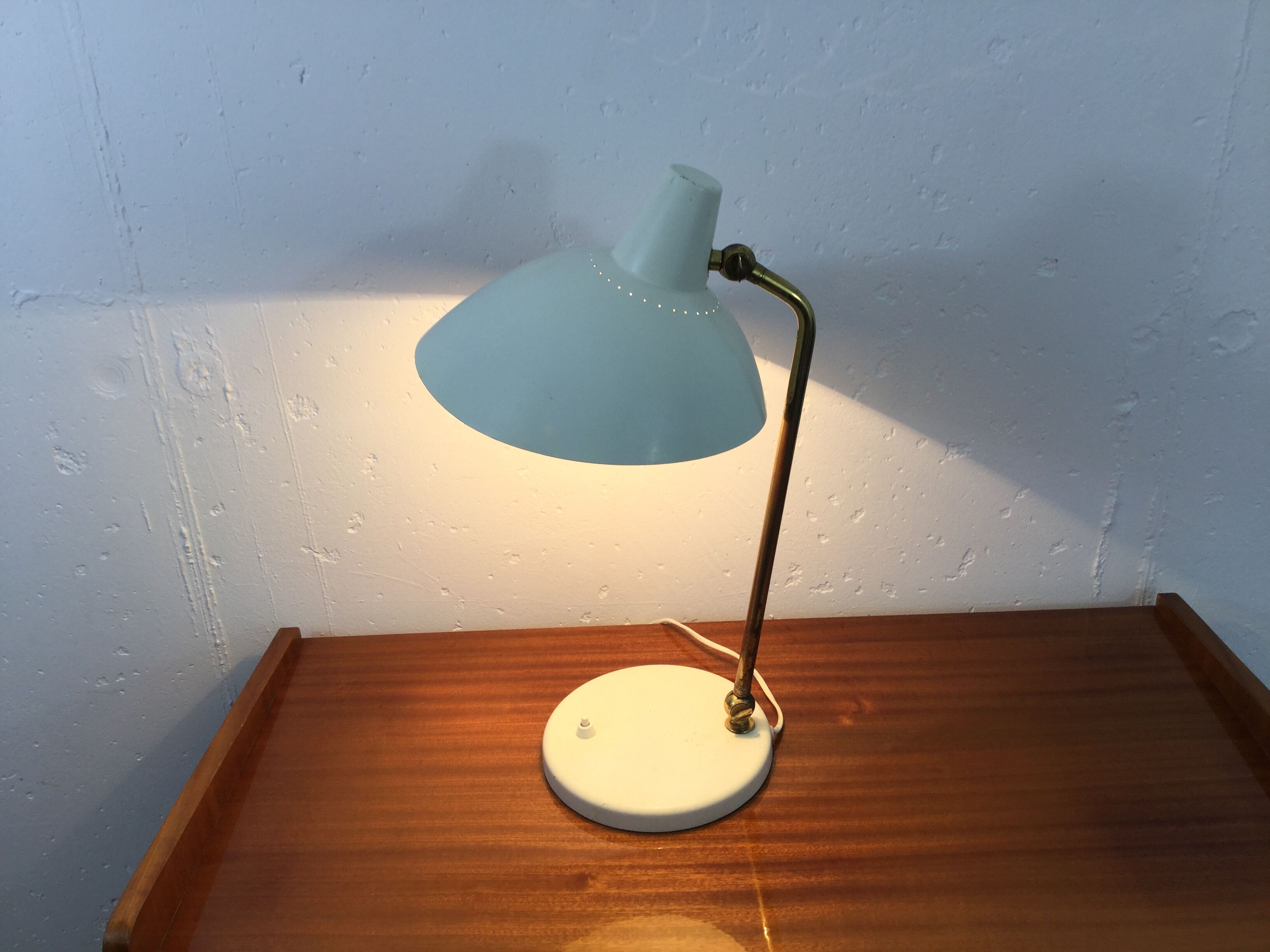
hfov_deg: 58.4
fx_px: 1137
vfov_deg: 45.4
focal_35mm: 31
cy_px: 476
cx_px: 635
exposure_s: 1/50
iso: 25
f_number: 2.4
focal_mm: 3.3
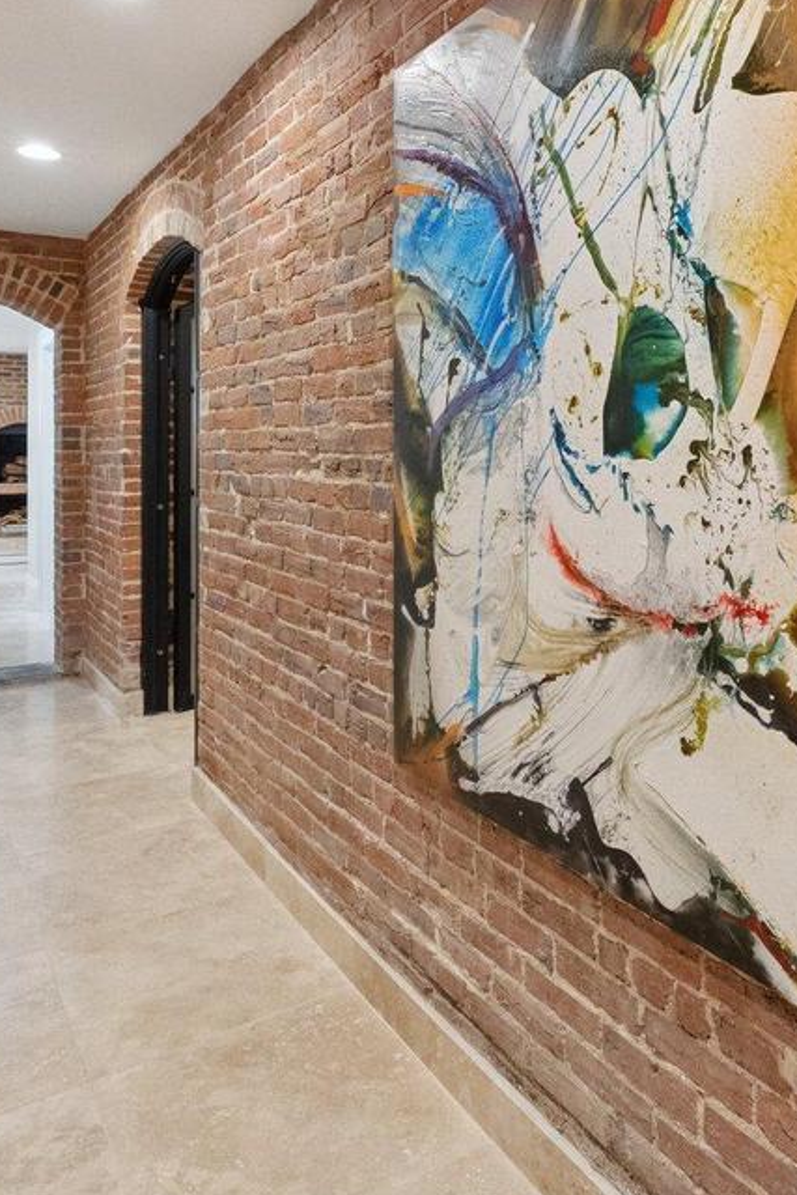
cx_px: 527
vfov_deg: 66.5
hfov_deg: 47.2
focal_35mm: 27
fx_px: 896
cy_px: 457
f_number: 6.3
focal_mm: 16
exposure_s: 1/160
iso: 8000
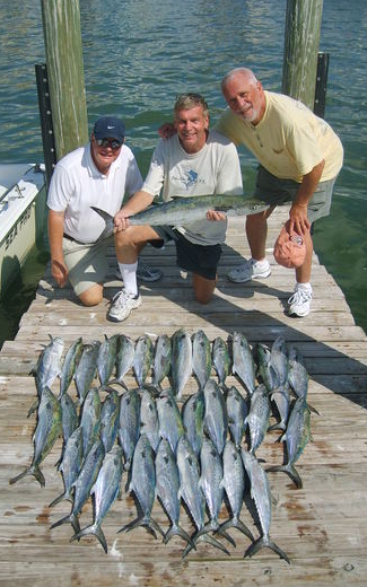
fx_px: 608
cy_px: 294
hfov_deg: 33.5
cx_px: 161
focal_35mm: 38
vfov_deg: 51.5
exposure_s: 1/250
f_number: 7.1
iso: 50
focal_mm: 5.8
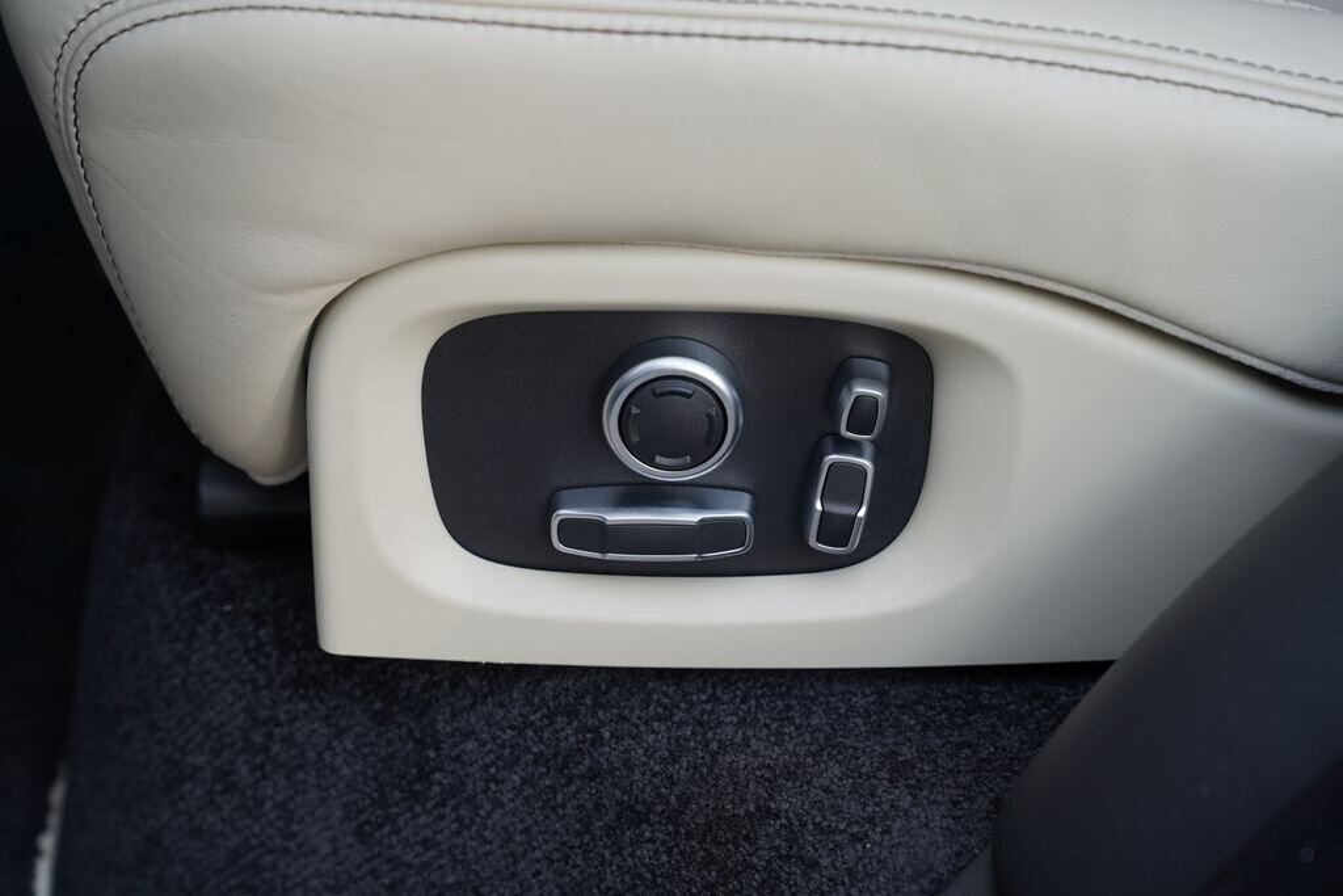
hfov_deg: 28.8
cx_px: 672
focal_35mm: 70
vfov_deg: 19.5
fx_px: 2612
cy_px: 448
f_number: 4.5
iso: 100
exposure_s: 1/125
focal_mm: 70
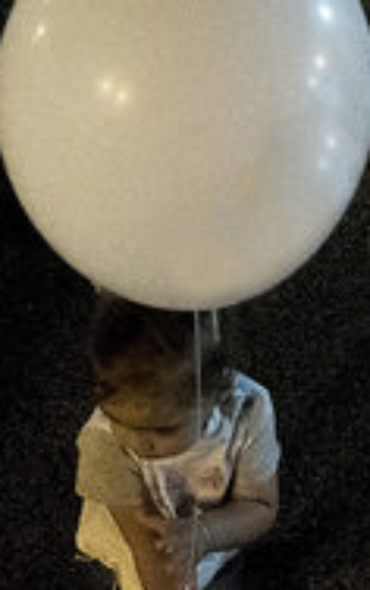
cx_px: 191
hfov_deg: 16.8
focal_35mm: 78
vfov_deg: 25.9
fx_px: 1255
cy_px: 479
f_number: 3.2
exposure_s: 1/160
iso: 3200
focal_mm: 10.9
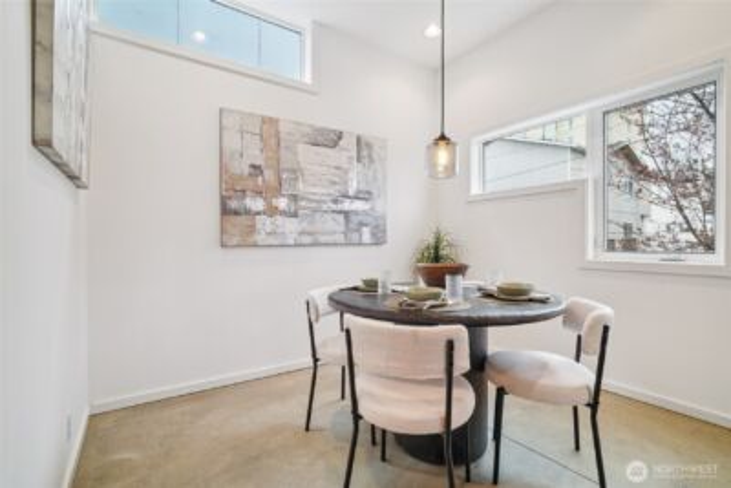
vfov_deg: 73.8
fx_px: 325
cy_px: 244
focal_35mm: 16
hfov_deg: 96.7
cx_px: 366
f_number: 8
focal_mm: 16
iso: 1600
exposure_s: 1/40
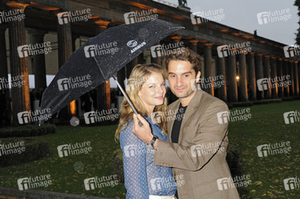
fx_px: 400
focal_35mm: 48
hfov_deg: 41.1
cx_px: 150
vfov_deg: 28.0
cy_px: 100
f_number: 5.6
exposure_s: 1/125
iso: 640
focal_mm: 48
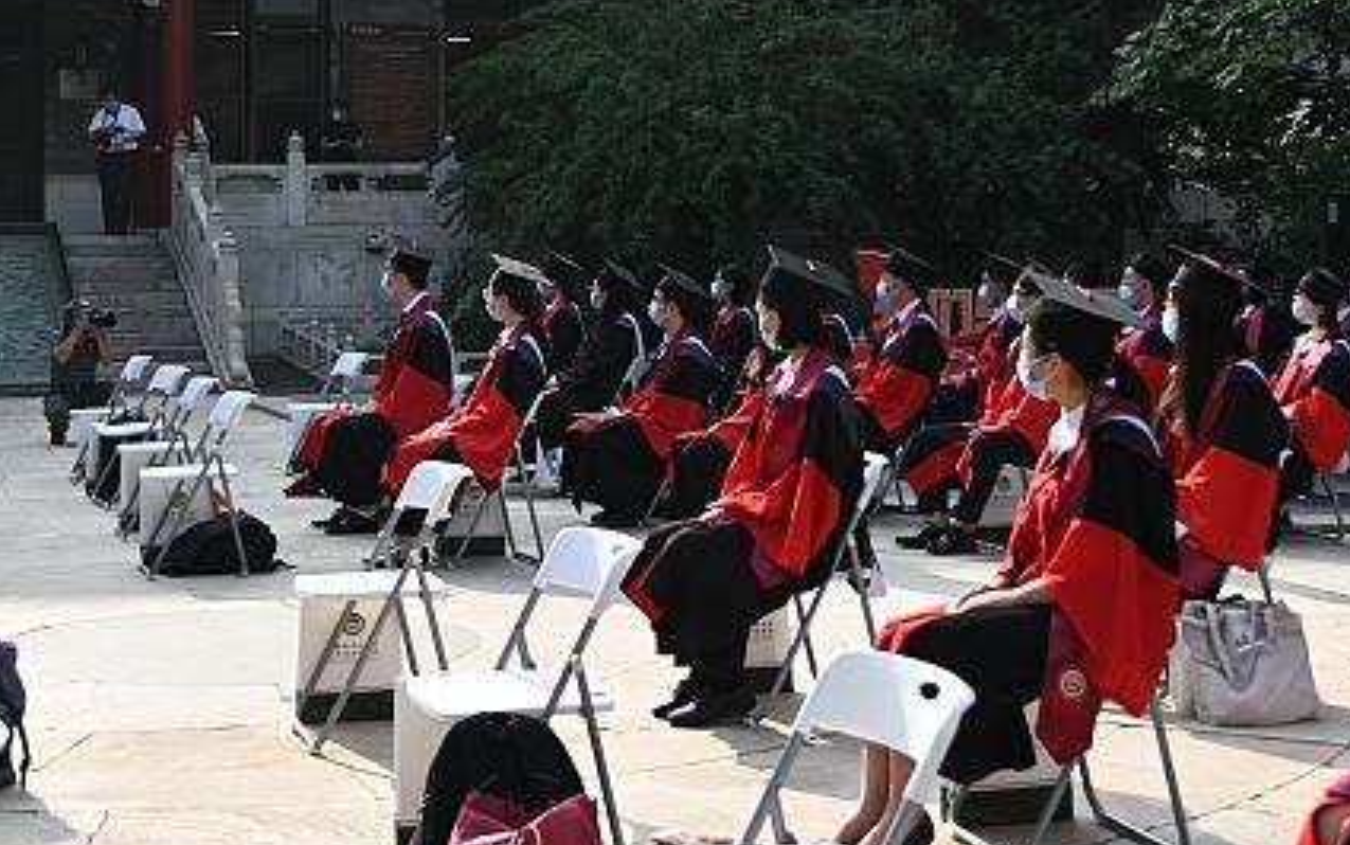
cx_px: 578
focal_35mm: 69
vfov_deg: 18.7
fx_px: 2540
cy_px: 175
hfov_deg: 29.7
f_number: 4
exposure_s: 1/500
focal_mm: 24
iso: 100
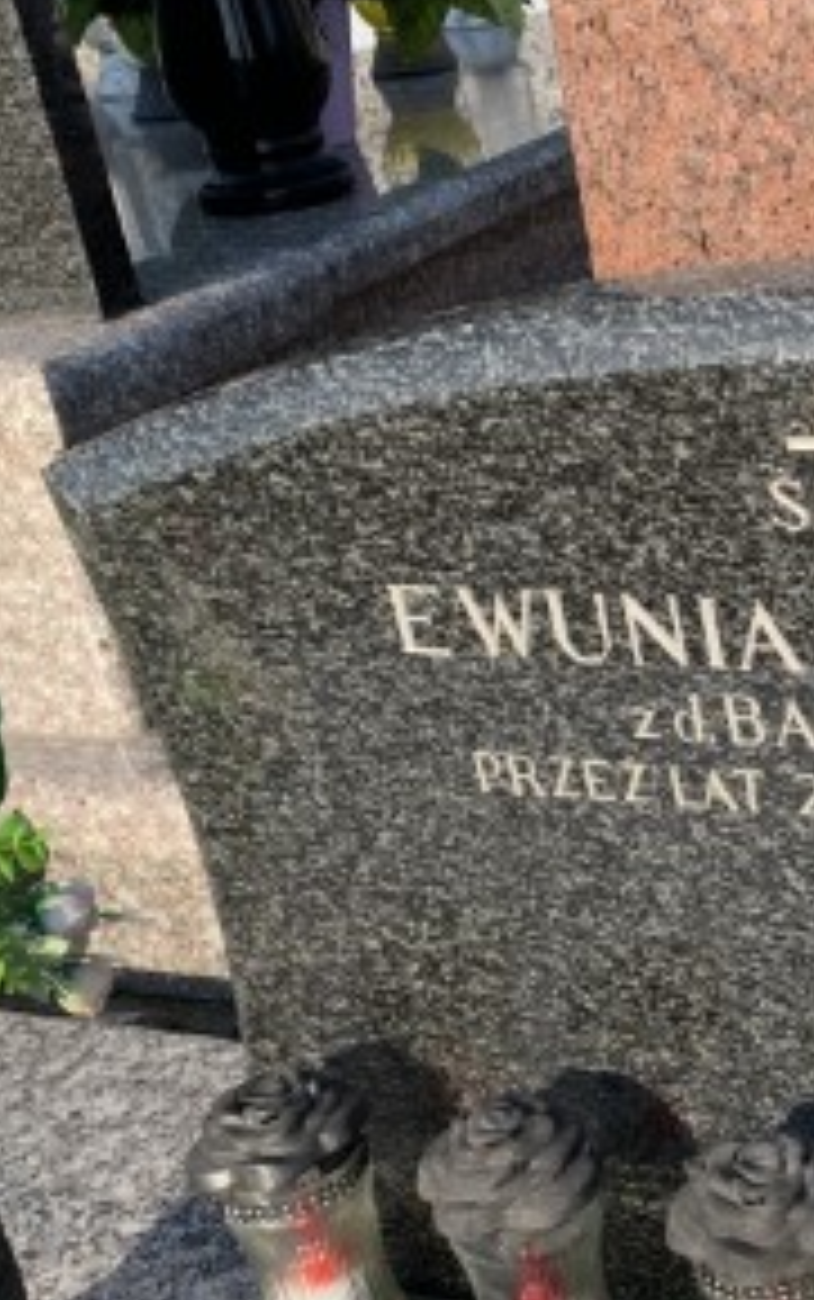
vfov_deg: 33.2
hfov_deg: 20.3
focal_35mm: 61
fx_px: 2162
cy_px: 873
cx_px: 908
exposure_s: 1/1001
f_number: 1.8
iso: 25
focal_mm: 4.25
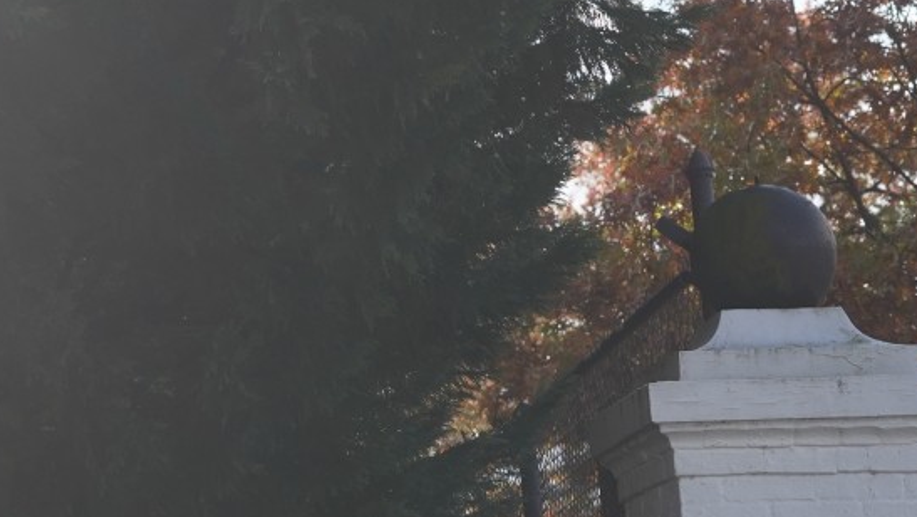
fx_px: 3770
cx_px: -329
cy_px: 65
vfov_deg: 7.8
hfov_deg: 13.3
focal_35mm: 155
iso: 500
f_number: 5
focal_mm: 50
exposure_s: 1/1600
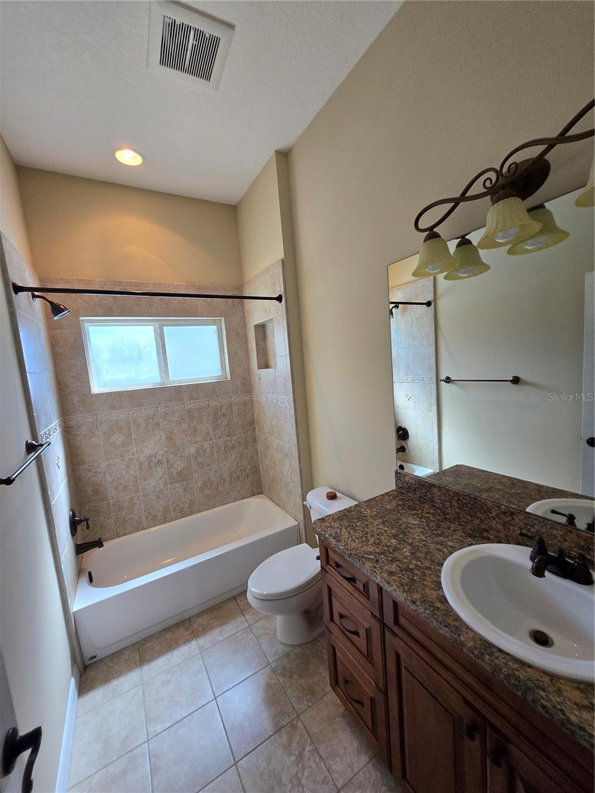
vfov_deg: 106.2
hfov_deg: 89.9
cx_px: 298
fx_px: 298
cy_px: 396
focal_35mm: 13
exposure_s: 1/60
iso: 80
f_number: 2.2
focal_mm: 1.7
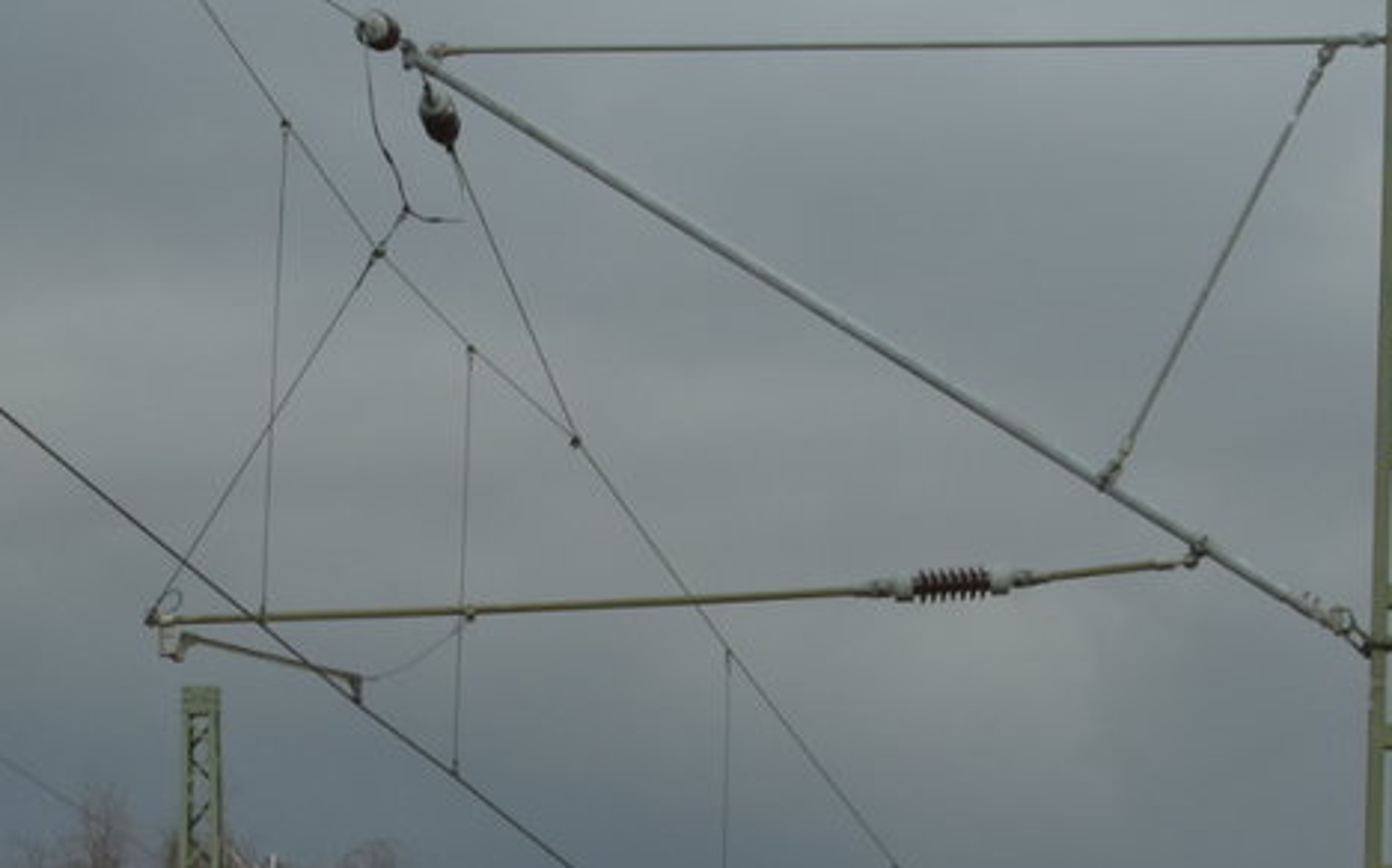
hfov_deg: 15.0
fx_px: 5206
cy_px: 1091
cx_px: 113
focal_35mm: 137
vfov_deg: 9.4
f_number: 8
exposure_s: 1/320
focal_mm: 35
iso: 250
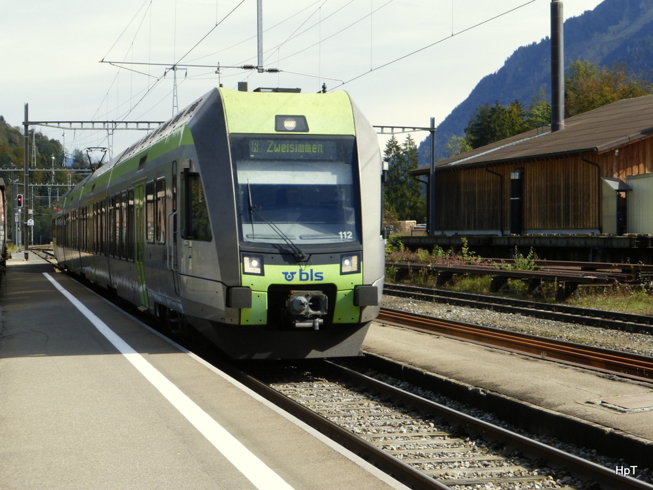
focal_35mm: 79
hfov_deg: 24.7
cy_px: 245
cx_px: 326
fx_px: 1490
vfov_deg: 18.7
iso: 100
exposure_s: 1/400
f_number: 5
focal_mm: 13.3
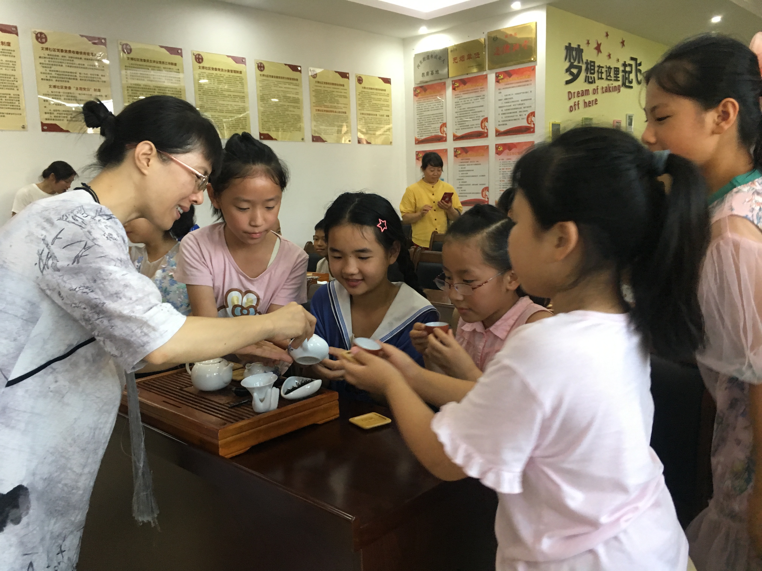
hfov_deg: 61.7
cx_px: 381
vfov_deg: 48.2
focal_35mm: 29
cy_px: 286
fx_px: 638
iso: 200
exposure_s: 1/33
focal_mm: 4.15
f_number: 2.2
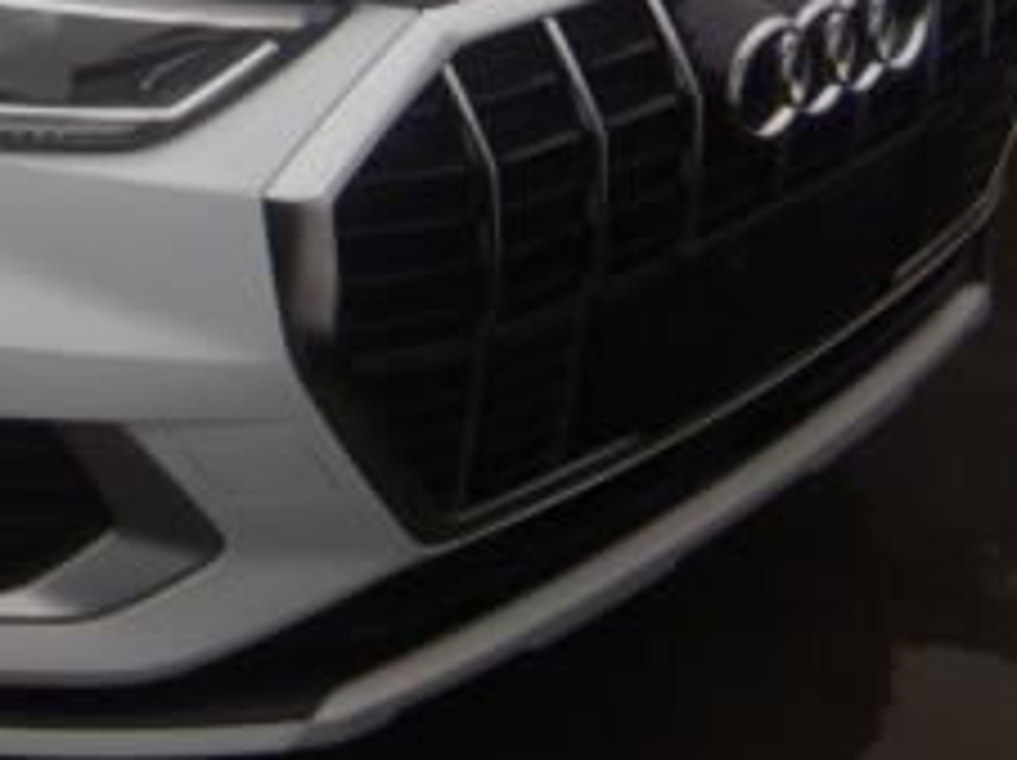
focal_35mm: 68
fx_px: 1996
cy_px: -157
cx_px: -153
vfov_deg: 20.2
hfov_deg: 26.0
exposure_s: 1/100
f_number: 2.8
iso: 125
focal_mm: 4.3
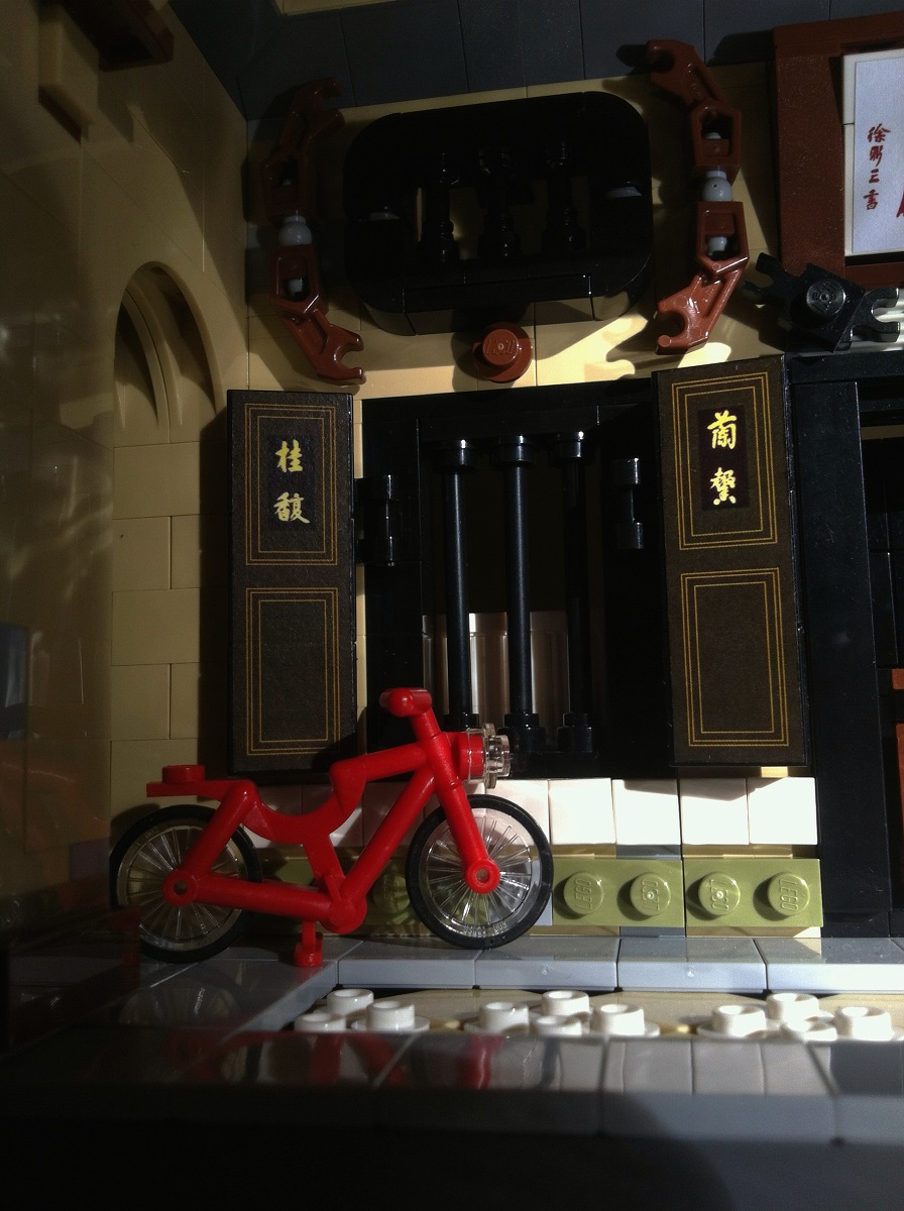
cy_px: 606
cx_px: 452
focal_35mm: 35
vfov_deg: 52.7
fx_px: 1222
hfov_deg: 40.6
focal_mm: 3.85
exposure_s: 1/174
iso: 80
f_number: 2.8
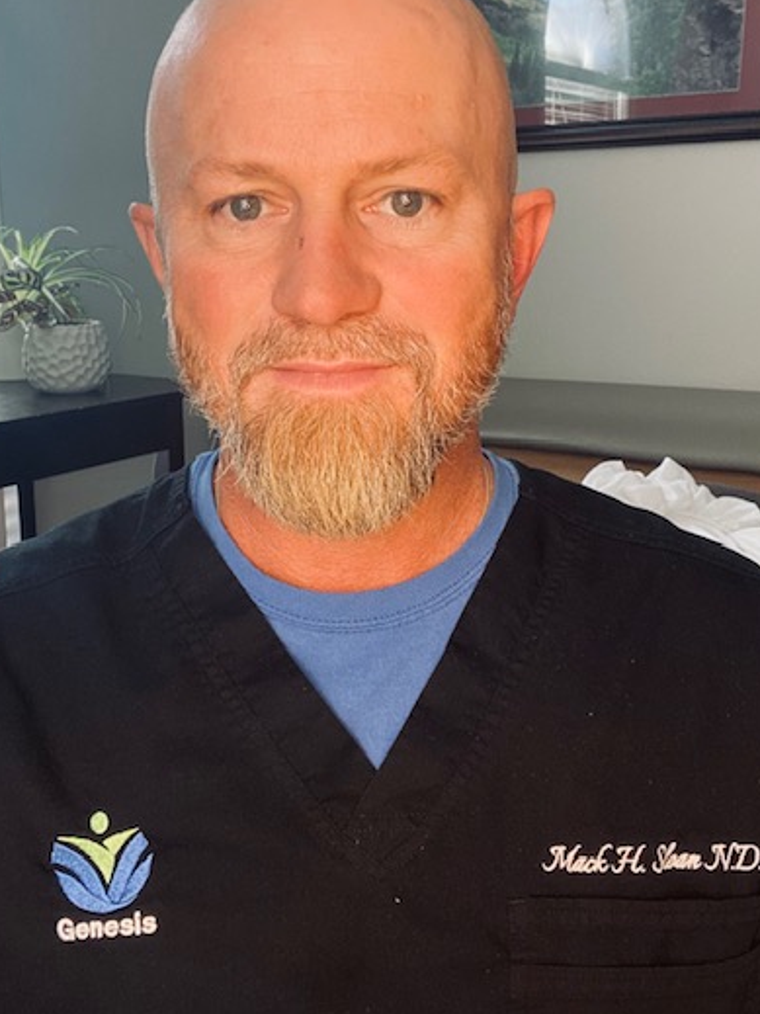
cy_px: 453
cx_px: 318
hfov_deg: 38.5
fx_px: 1084
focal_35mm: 37
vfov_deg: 50.1
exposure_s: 1/60
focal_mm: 2.71
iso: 160
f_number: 2.2
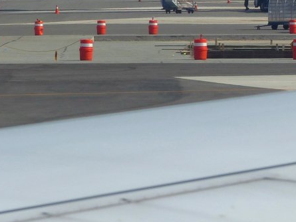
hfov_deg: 4.3
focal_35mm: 458
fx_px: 3917
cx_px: 265
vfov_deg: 3.2
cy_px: -68
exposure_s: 1/800
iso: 100
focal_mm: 30.6
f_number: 4
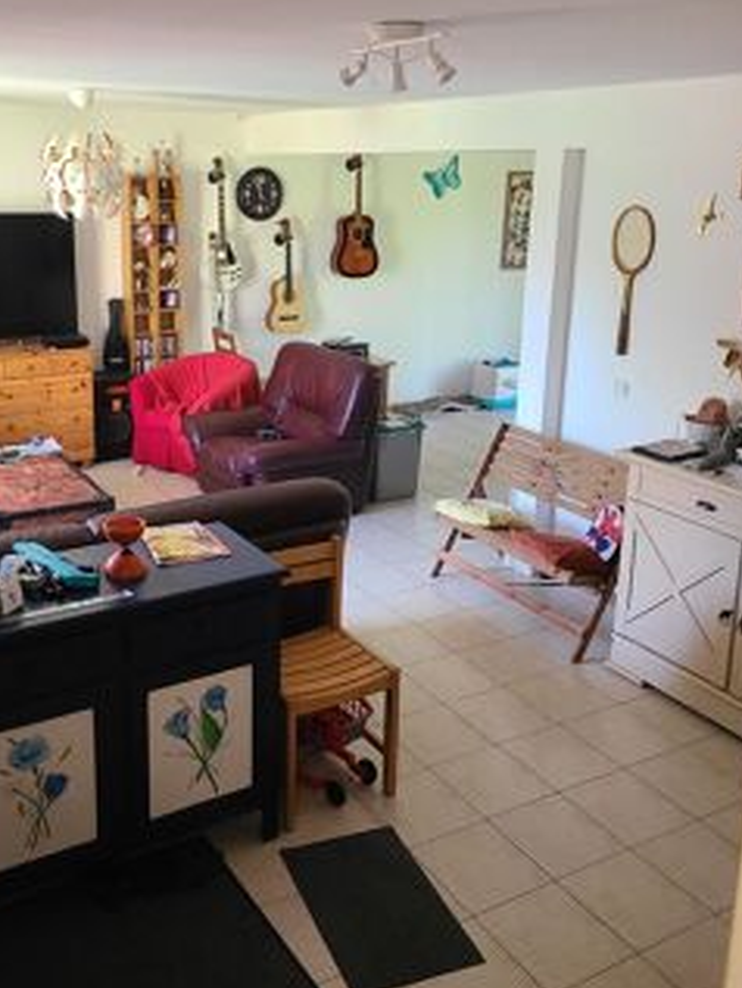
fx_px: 1000
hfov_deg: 40.3
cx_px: 262
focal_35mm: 35
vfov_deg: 52.5
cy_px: 432
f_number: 1.8
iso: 400
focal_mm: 5.4
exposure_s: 1/60
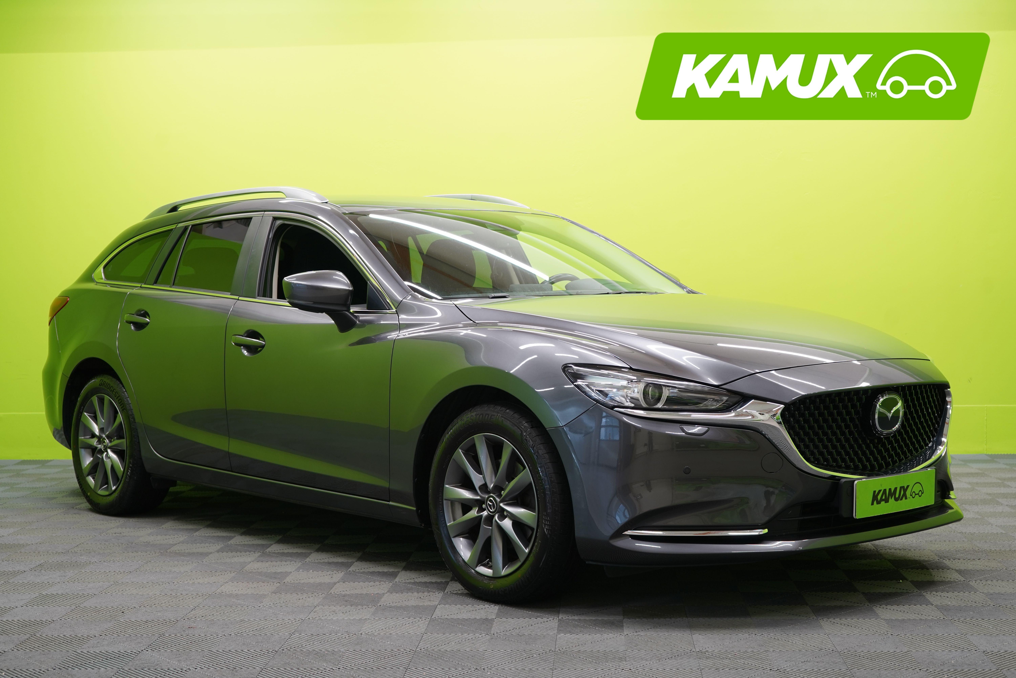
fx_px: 1439
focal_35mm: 51
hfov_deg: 38.9
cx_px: 508
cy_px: 339
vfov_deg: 26.5
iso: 400
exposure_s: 1/25
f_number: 4.5
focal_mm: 51
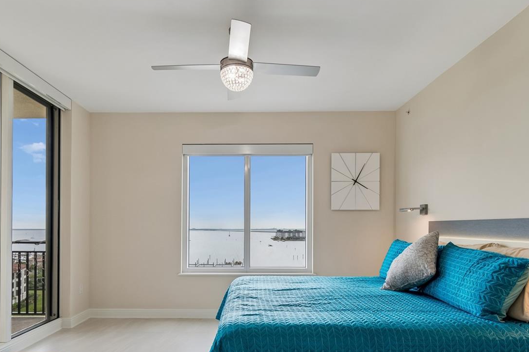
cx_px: 226
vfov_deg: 56.5
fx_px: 323
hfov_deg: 78.1
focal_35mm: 22
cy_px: 220
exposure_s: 1/60
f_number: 7.1
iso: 100
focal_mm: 10
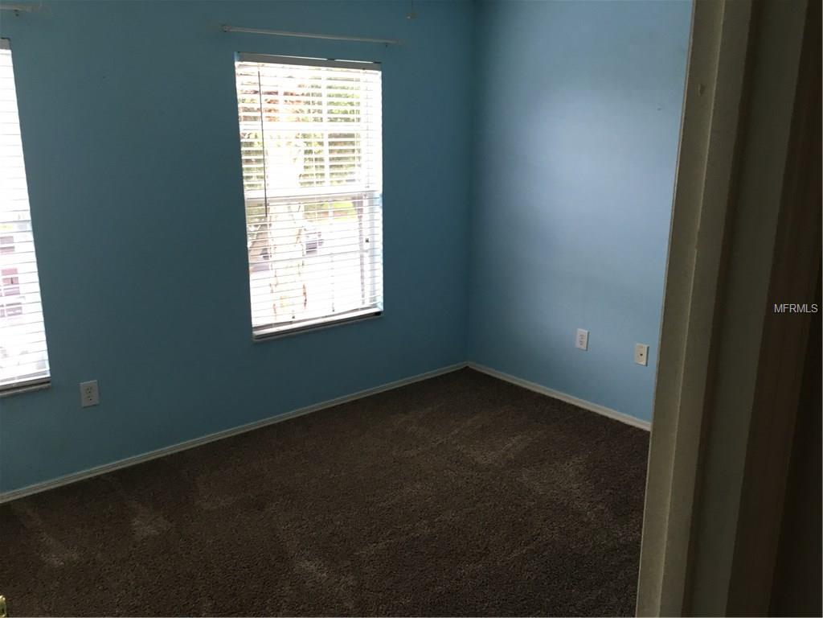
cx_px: 412
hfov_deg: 61.7
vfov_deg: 48.2
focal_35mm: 29
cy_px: 309
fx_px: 689
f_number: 2.2
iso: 32
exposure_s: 1/30
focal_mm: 4.15
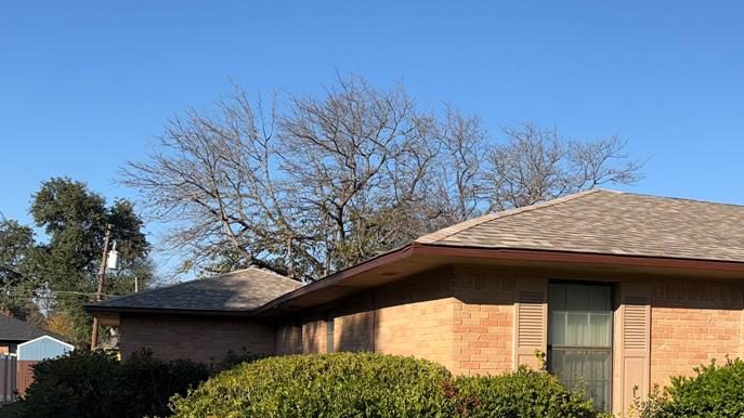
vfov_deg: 29.4
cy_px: 361
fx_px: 769
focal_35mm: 39
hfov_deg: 51.3
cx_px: 447
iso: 64
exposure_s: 1/3953
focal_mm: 6.76
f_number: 1.78
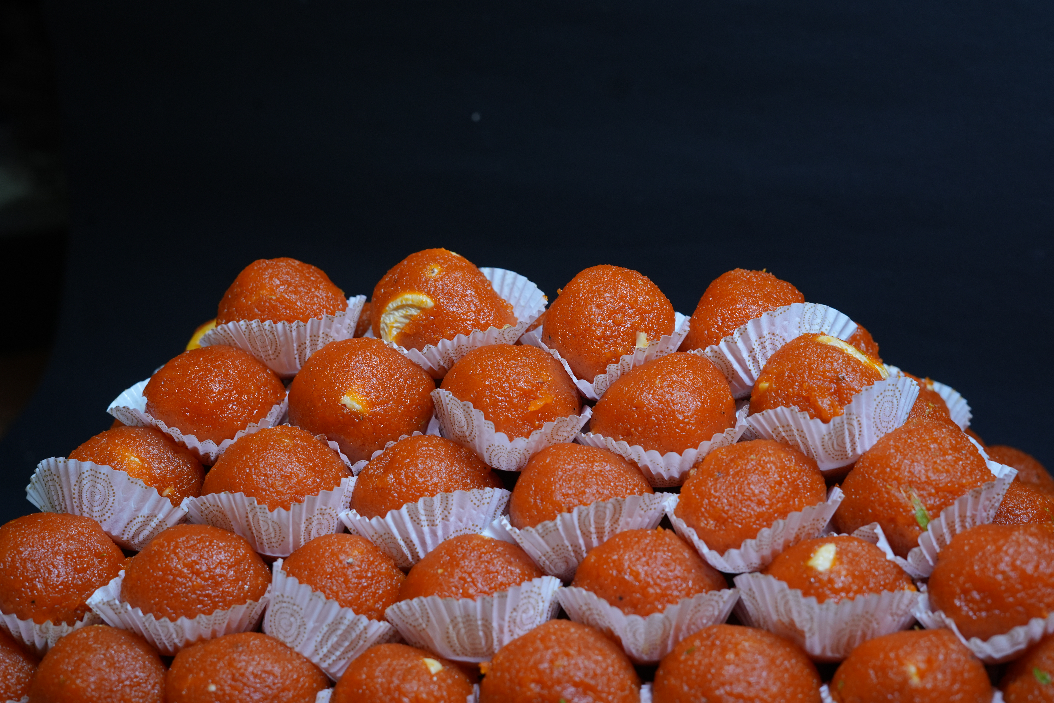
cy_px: 352
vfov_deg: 27.0
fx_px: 1464
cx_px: 527
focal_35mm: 50
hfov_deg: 39.6
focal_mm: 50
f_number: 6.3
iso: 640
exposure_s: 1/100
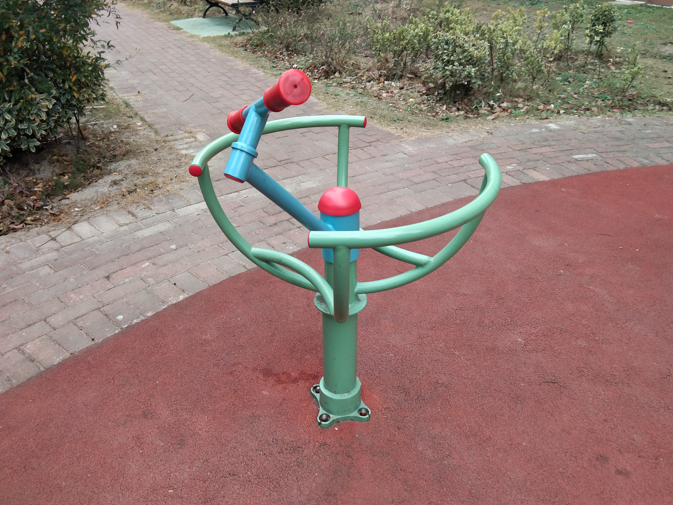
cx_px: 332
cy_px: 260
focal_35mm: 32
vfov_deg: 44.2
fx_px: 622
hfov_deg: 56.8
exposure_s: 1/50
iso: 100
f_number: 2.2
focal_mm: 3.69
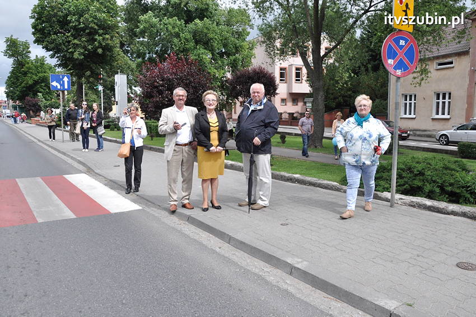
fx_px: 357
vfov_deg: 47.8
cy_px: 158
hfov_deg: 67.4
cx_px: 238
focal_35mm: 27
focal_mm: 18
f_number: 11
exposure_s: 1/800
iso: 1250
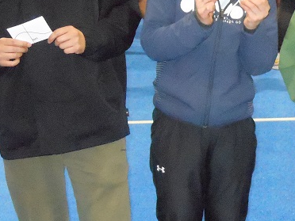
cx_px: 278
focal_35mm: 121
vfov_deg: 12.2
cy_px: 53
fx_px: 1031
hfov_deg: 16.0
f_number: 4
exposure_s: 1/60
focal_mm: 8.9
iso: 1600
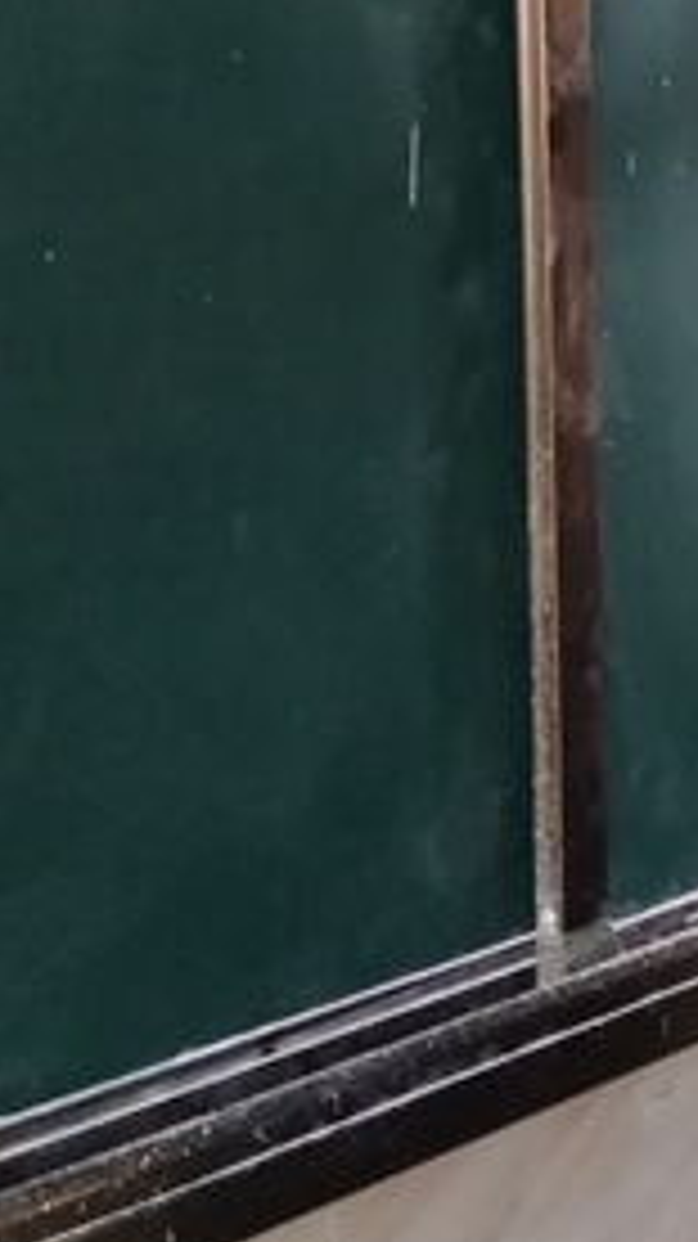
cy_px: 164
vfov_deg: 26.7
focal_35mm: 77
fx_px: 2537
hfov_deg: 14.6
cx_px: 1036
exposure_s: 1/20
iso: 640
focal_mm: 3.88
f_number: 2
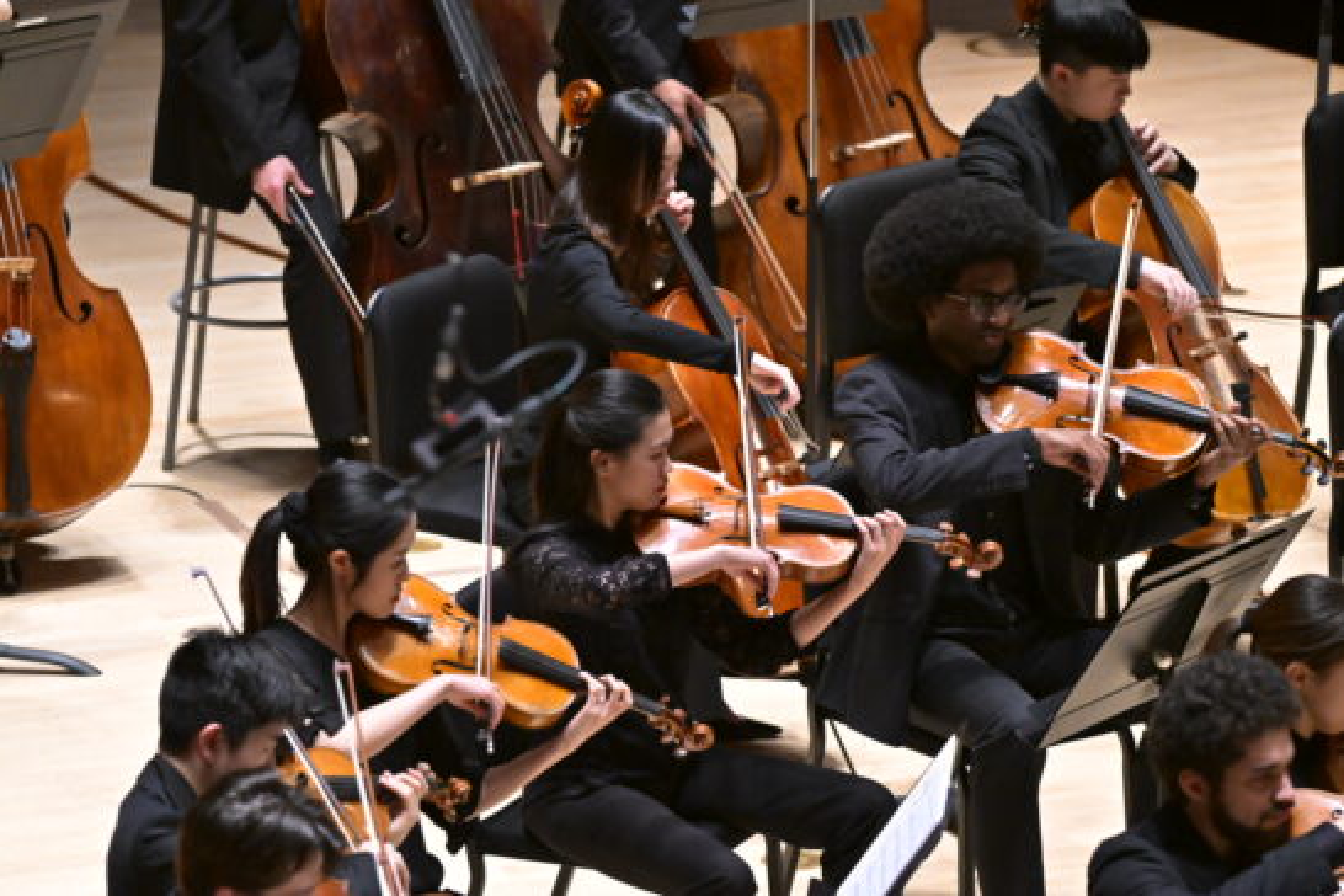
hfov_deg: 7.6
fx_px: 10079
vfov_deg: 5.1
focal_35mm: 270
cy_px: 448
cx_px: 672
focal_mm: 270
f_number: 6.3
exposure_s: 1/200
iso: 6400
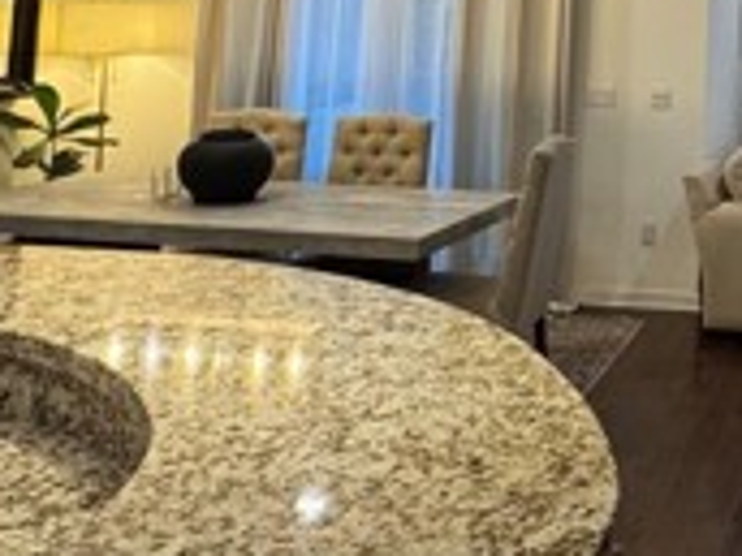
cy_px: -65
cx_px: 789
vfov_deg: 25.8
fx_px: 1115
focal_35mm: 52
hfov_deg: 32.9
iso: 250
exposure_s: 1/120
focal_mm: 2.22
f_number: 2.2
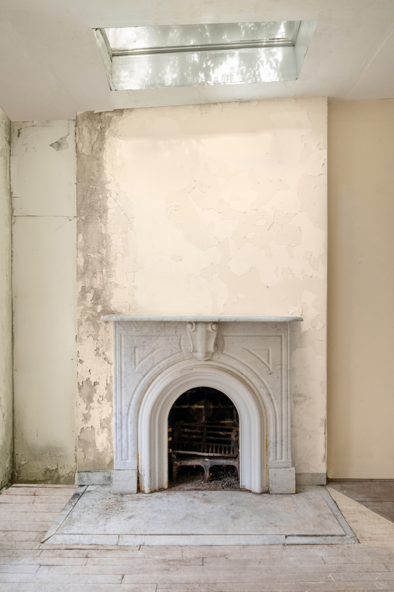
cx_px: 204
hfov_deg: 51.3
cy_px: 300
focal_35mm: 25
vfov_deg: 71.5
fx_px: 410
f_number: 7.1
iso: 500
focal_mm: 24
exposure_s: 1/30
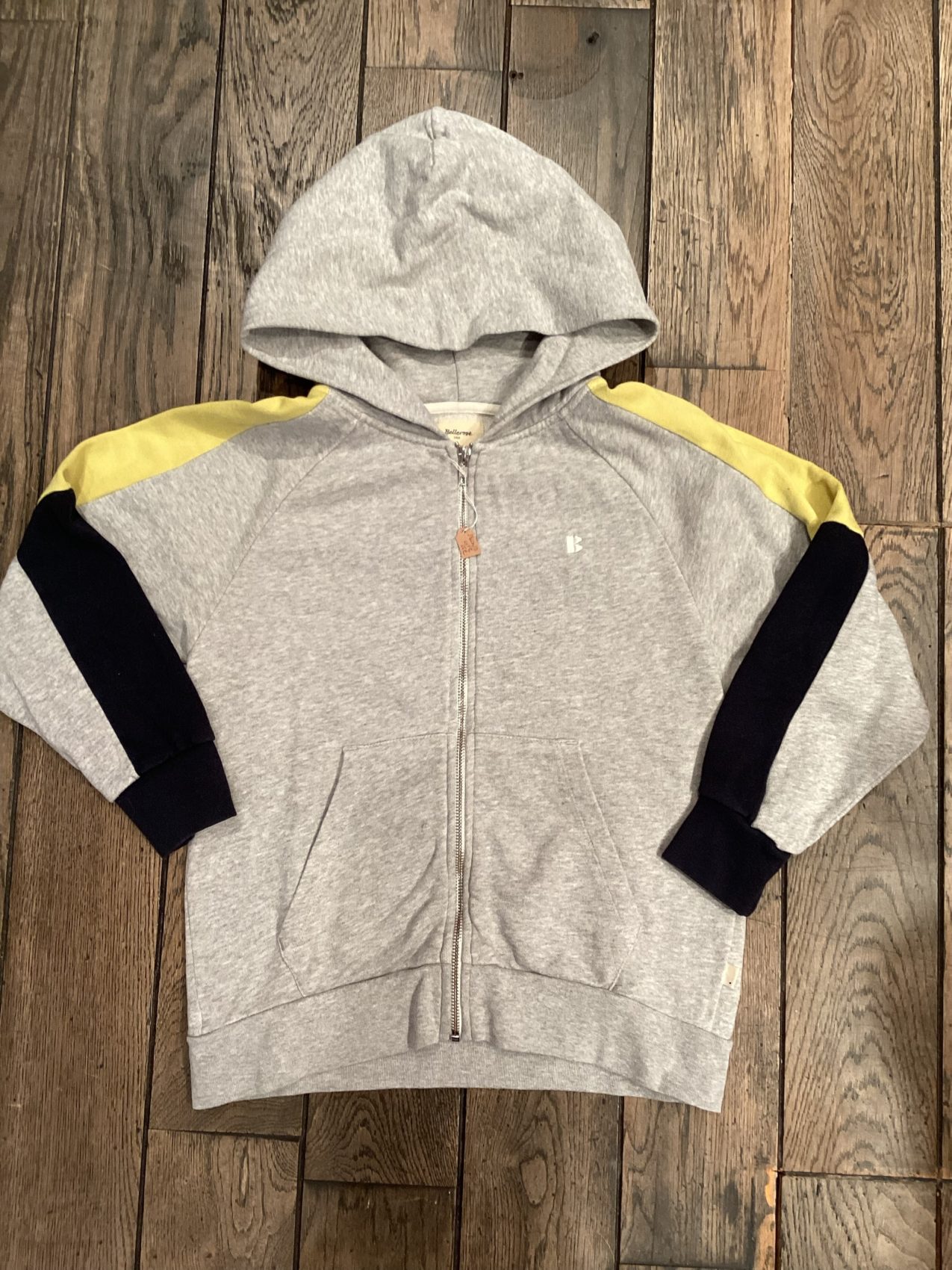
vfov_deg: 58.4
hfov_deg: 45.4
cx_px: 476
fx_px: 1137
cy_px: 635
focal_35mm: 31
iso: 100
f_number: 2.4
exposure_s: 1/50
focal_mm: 3.3
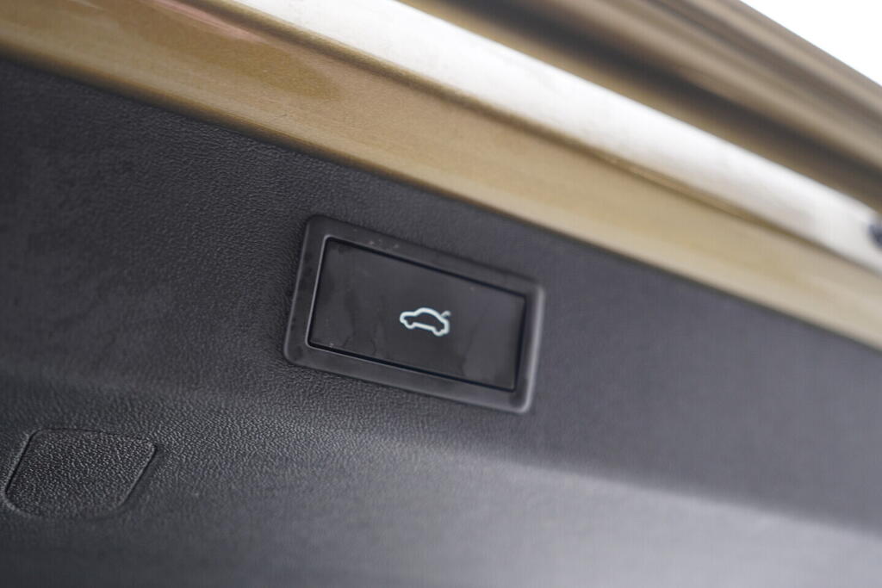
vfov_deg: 36.9
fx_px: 882
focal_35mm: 36
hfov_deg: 53.1
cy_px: 294
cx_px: 441
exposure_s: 1/40
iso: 500
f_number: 2.8
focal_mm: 24
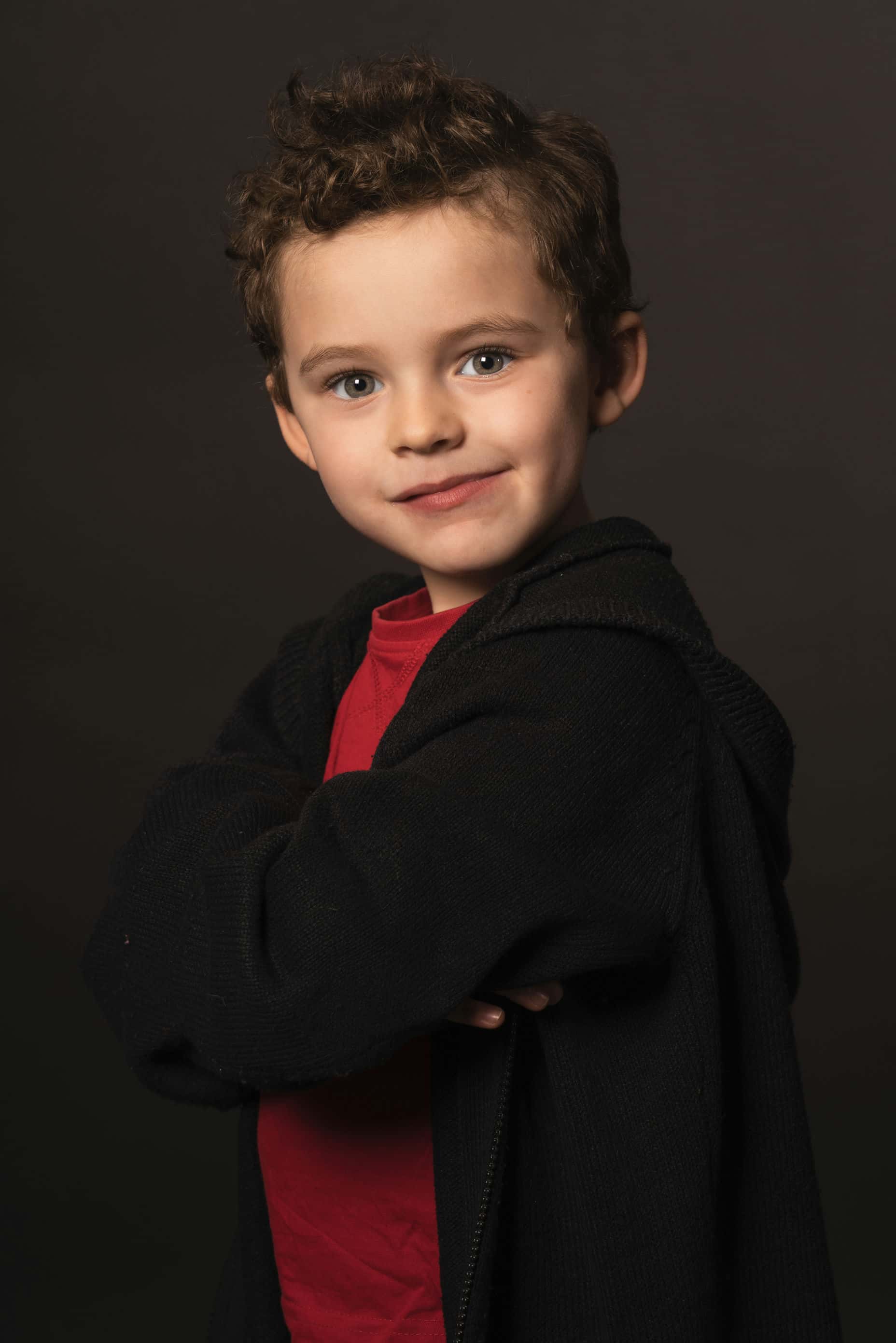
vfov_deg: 19.5
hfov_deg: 13.0
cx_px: 448
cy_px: 672
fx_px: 3919
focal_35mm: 105
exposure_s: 1/125
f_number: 8
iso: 320
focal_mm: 105
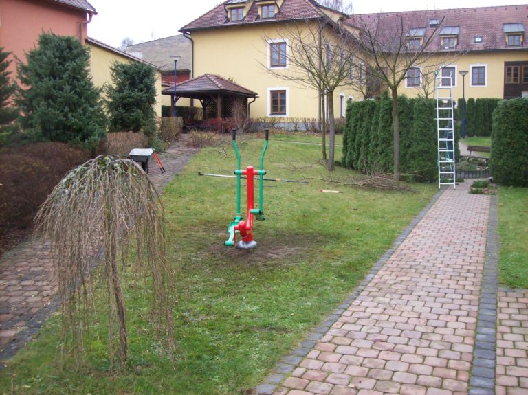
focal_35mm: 36
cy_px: 198
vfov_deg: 39.6
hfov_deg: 51.4
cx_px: 264
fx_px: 549
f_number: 2.7
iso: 200
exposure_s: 1/64
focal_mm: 6
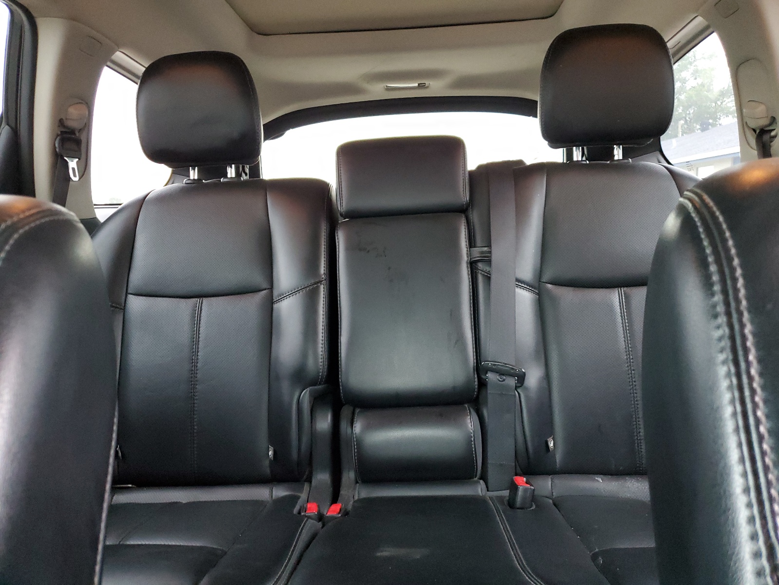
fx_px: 585
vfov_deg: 53.1
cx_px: 390
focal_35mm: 26
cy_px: 292
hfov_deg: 67.3
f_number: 1.5
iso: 403
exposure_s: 1/60.2
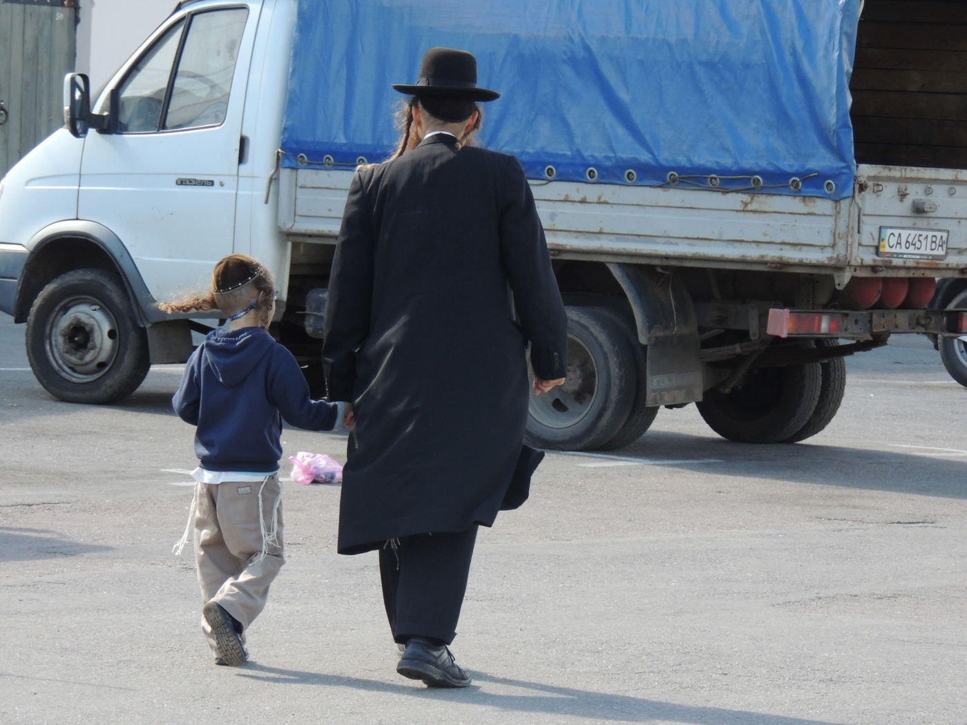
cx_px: 484
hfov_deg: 10.7
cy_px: 362
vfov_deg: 8.0
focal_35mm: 185
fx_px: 5168
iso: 400
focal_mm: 33
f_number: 4.6
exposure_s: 1/500
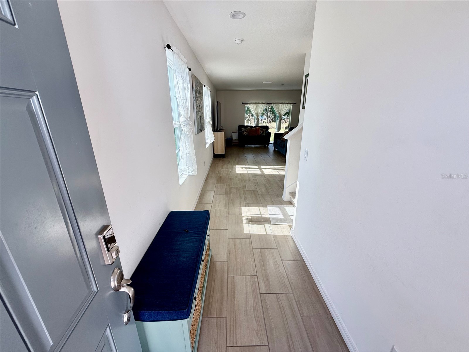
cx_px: 234
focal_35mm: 14
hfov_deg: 102.1
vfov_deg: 85.7
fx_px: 190
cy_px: 176
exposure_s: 1/147
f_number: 2.2
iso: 64
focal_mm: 2.22
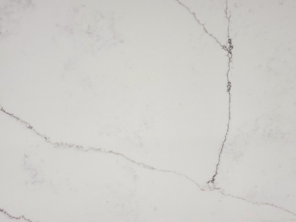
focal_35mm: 123
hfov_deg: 16.0
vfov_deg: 12.0
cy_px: 111
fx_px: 1052
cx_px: 148
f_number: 3
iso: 160
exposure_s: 1/60.2
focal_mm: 14.2
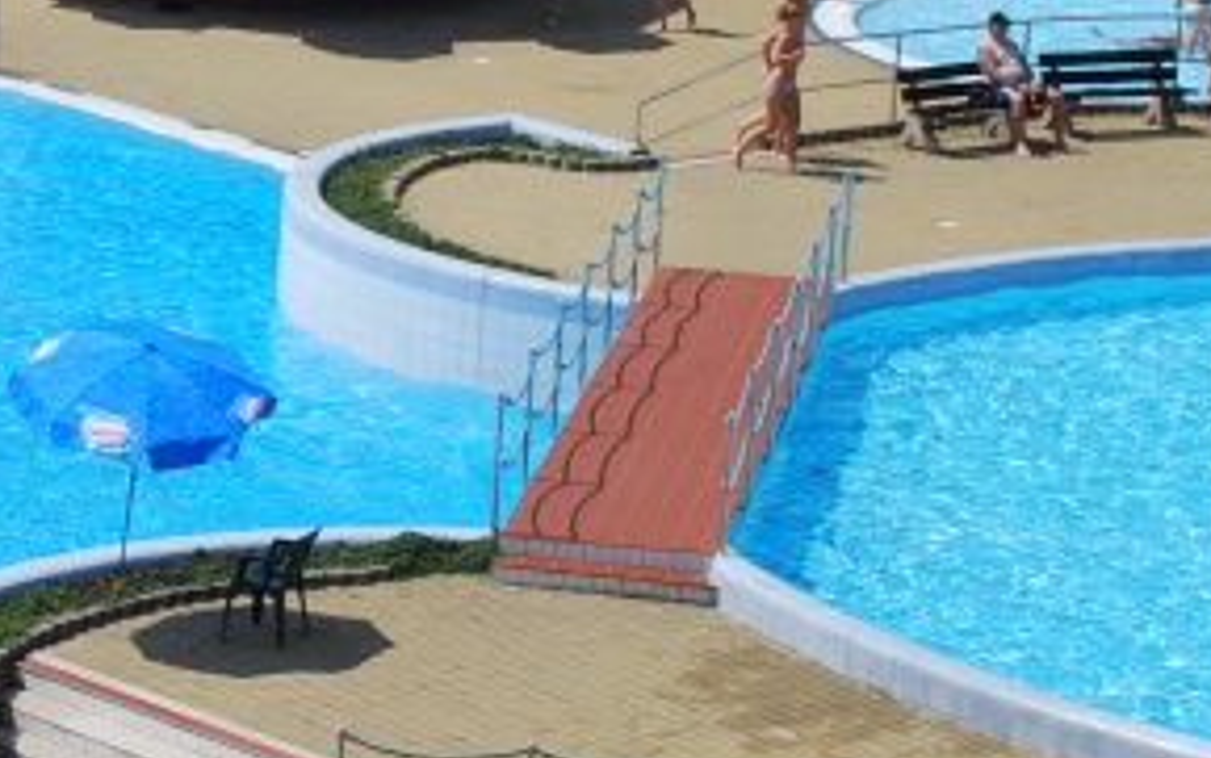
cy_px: 197
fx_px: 5614
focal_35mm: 170
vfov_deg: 7.7
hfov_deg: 12.1
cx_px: -86
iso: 100
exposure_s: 1/320
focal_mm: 28
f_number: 9
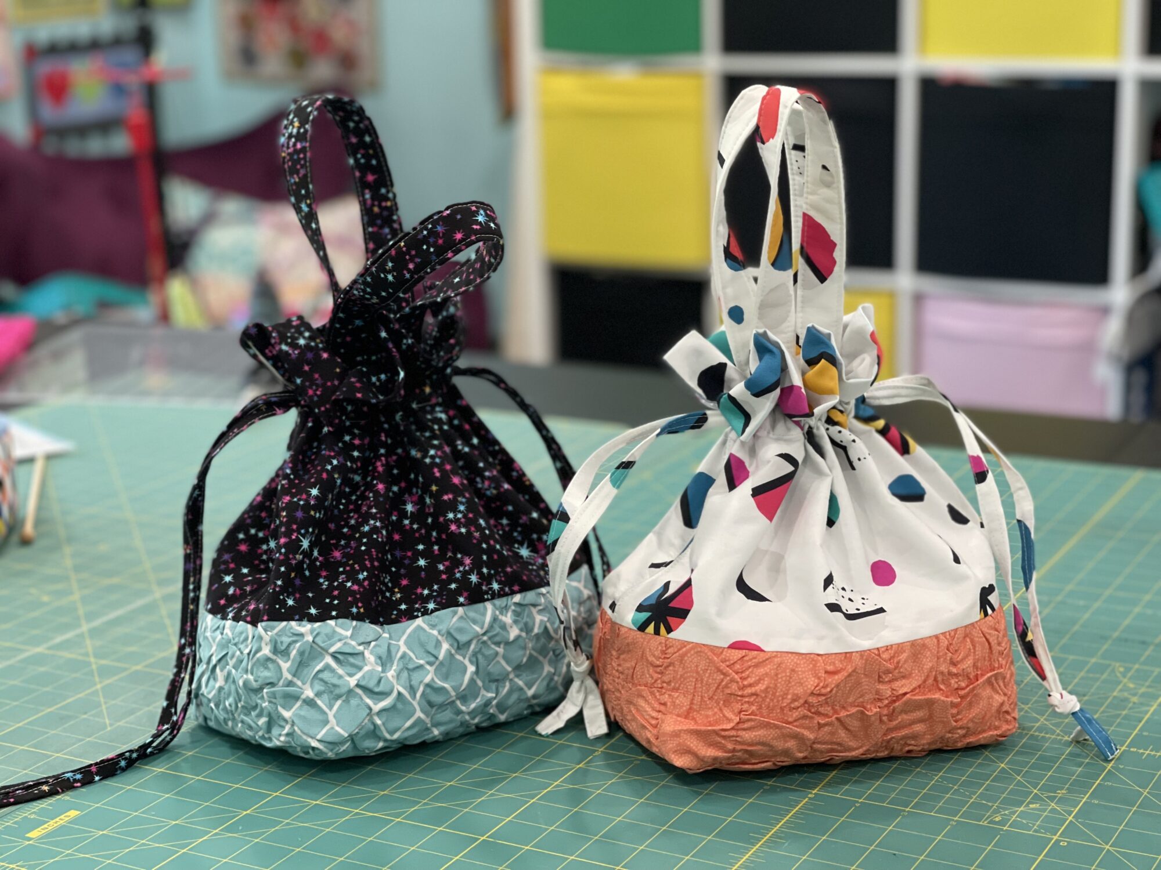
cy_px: 435
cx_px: 580
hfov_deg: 30.3
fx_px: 2147
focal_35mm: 64
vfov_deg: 22.9
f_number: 2.2
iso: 160
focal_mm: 7.5
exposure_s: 1/60
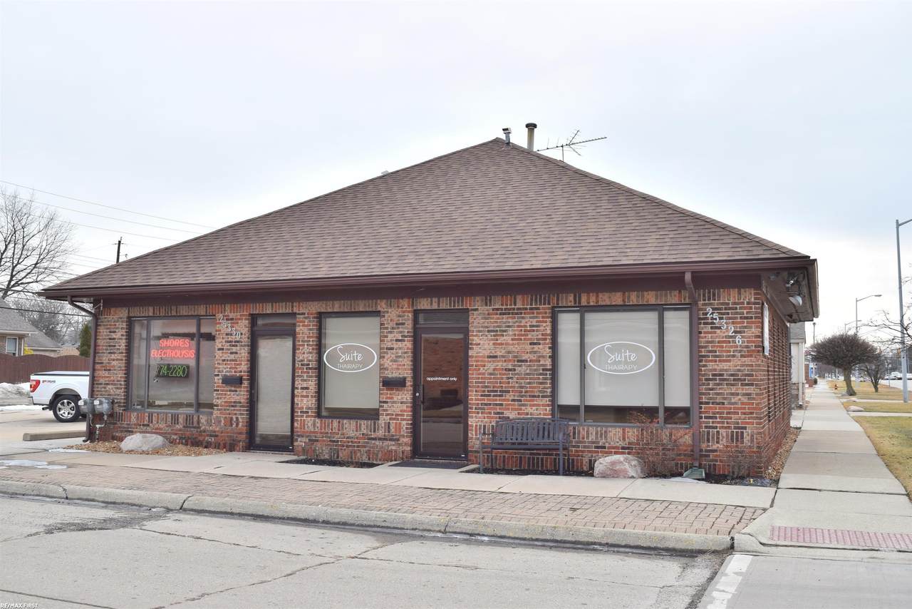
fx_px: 874
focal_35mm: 34
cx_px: 456
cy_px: 304
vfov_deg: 38.4
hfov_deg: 55.1
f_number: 9
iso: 100
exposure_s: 1/200
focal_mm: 23
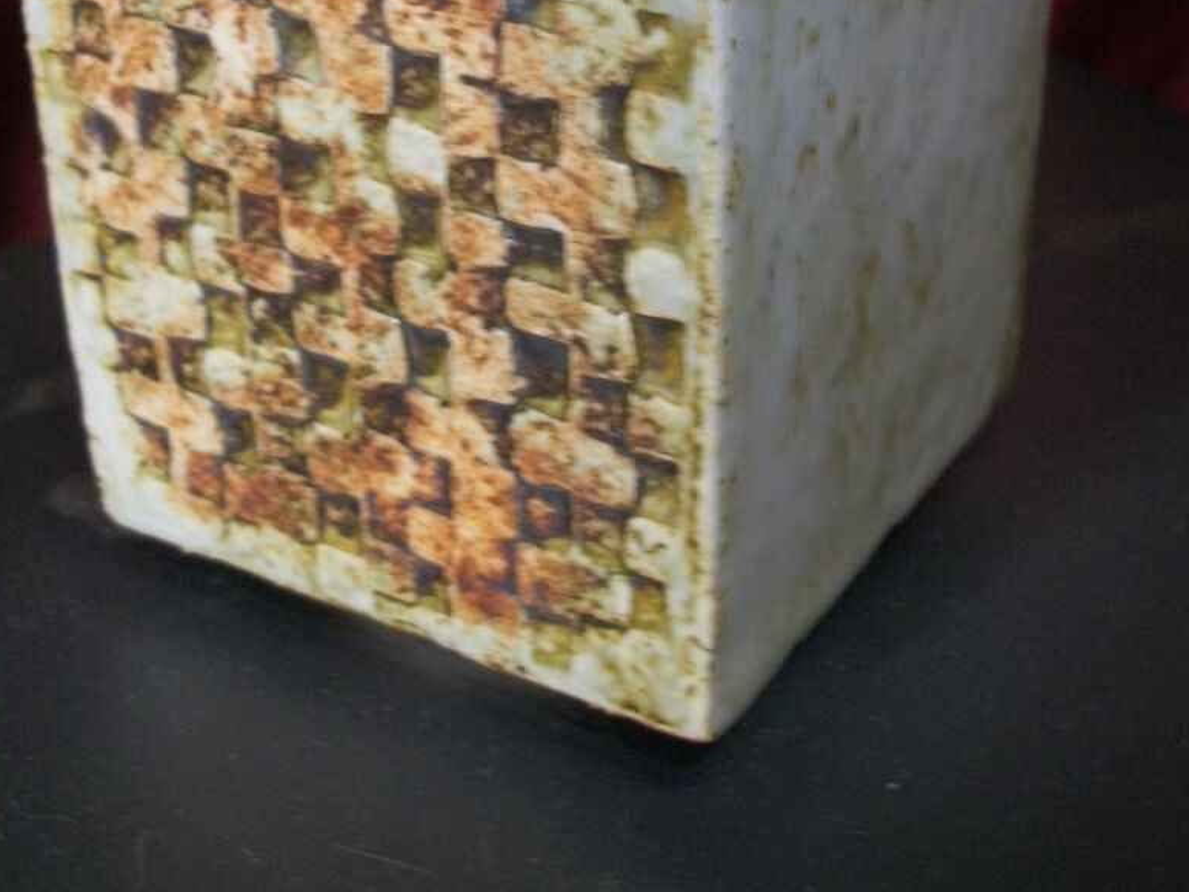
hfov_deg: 36.1
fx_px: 1821
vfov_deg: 27.3
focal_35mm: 53
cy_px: 255
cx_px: 549
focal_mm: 5.7
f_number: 2.9
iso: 160
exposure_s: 1/30
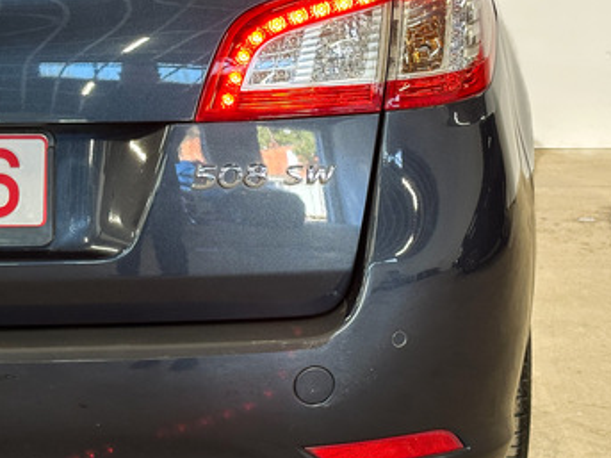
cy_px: 212
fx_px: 1482
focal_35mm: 84
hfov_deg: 23.3
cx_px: 257
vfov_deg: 17.6
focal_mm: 6.86
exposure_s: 1/50
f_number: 1.8
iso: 160
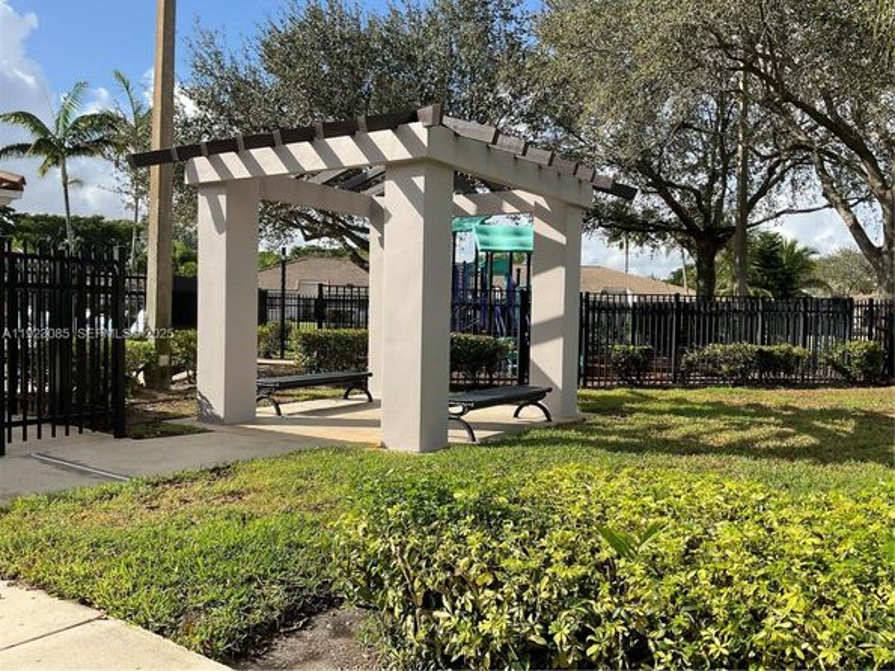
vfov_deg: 48.2
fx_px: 749
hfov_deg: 61.7
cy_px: 336
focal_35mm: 29
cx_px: 448
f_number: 1.8
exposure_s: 1/1412
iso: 16
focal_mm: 3
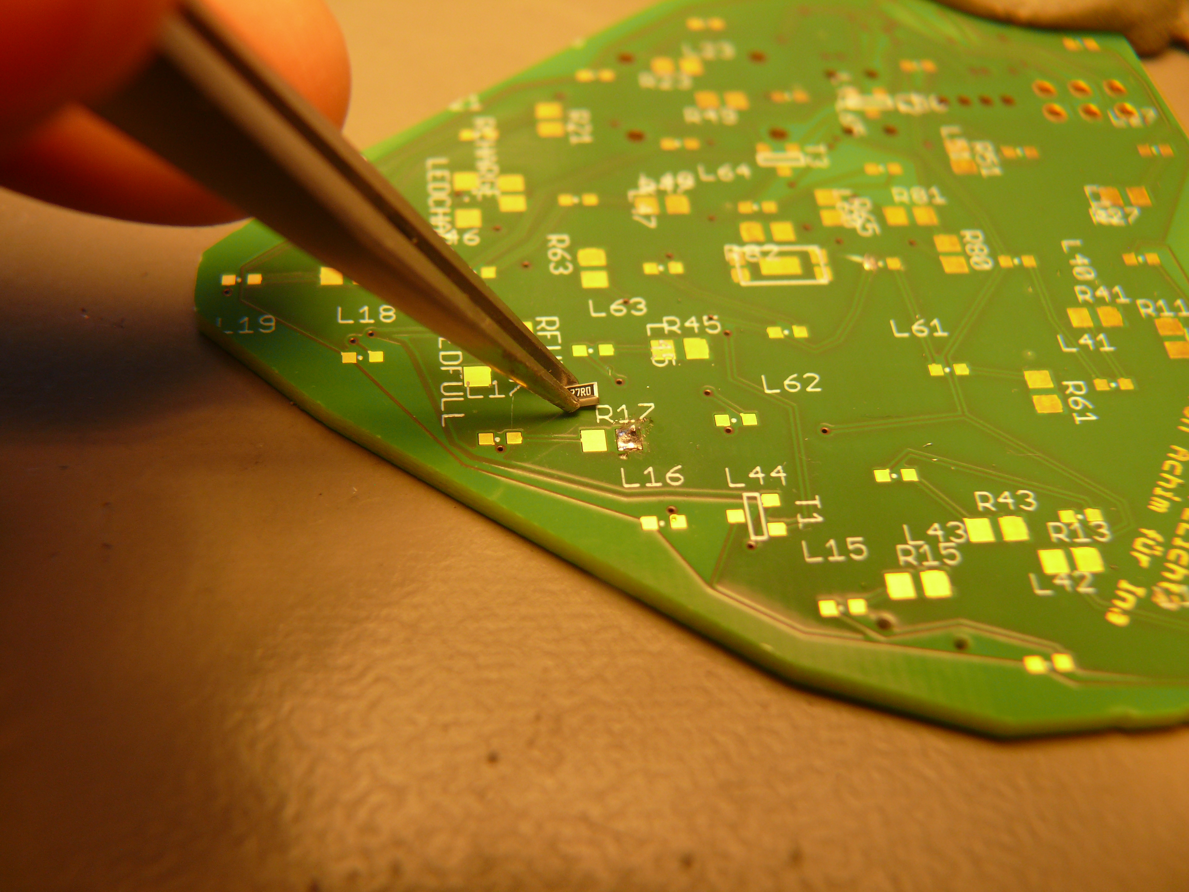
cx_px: 594
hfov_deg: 51.4
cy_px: 446
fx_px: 1237
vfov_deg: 39.7
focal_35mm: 36
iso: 100
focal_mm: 7.6
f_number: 2.8
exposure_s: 1/40
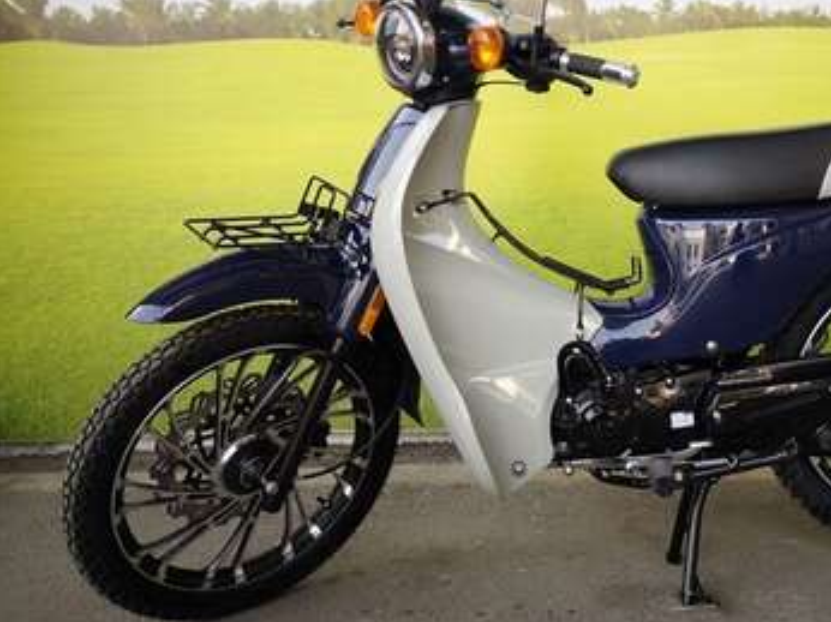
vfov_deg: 35.7
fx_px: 960
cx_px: 605
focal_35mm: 40
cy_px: 226
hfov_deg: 45.5
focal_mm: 3.95
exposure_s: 1/134
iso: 50
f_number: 1.8
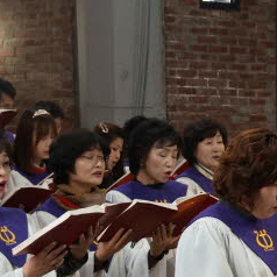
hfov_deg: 14.5
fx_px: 1086
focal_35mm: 120
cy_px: 212
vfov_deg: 14.5
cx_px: 182
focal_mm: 32
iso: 1250
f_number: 4.5
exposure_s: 1/60
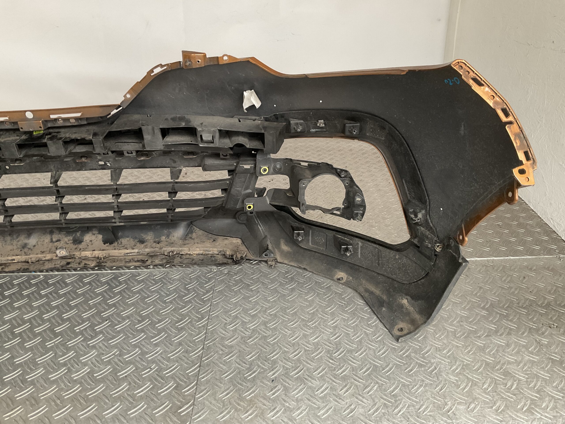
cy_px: 212
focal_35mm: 29
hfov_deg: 61.7
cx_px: 282
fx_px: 473
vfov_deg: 48.2
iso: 100
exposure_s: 1/50
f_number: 1.8
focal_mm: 3
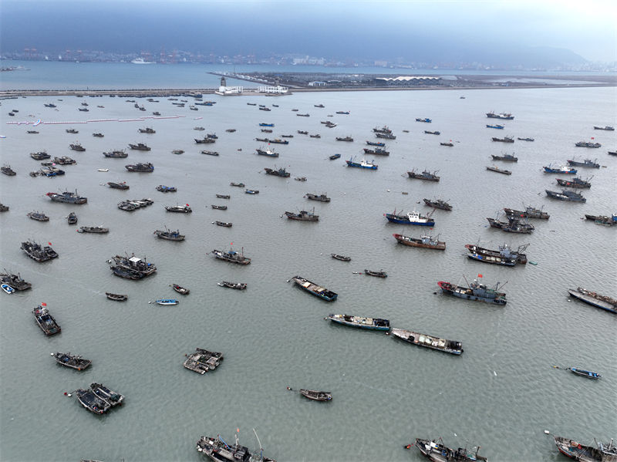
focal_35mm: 24
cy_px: 231
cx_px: 308
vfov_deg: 56.8
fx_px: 428
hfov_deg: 71.6
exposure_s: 1/120
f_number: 2.8
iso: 100
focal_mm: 12.29
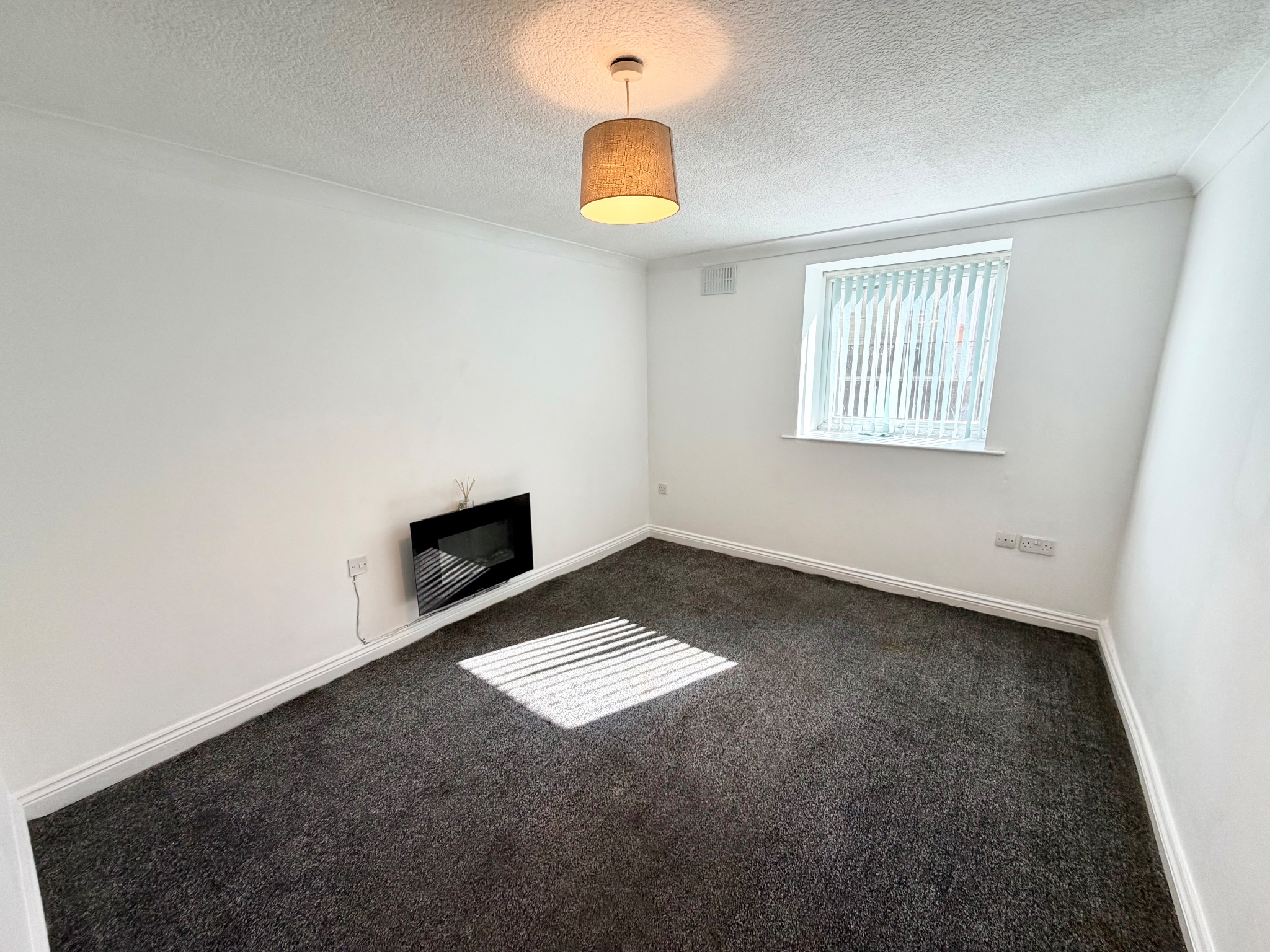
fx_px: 514
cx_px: 635
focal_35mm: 14
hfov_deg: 102.1
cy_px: 476
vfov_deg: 85.7
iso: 160
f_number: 2.2
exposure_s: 1/121
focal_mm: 2.22
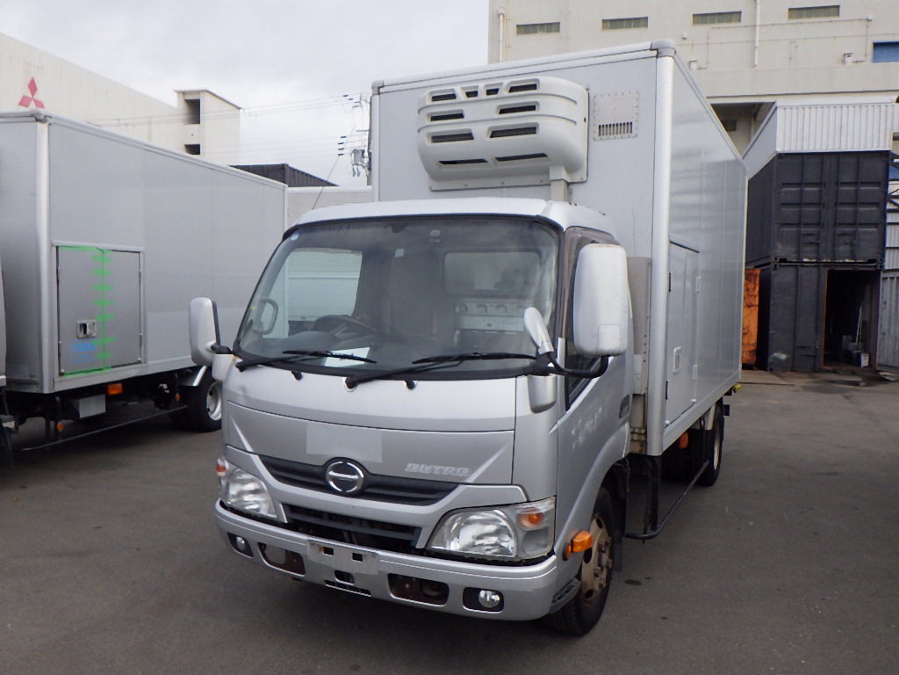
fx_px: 727
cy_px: 338
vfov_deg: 49.7
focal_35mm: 28
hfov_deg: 63.4
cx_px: 450
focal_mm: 5
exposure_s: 1/1250
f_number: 4.2
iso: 250
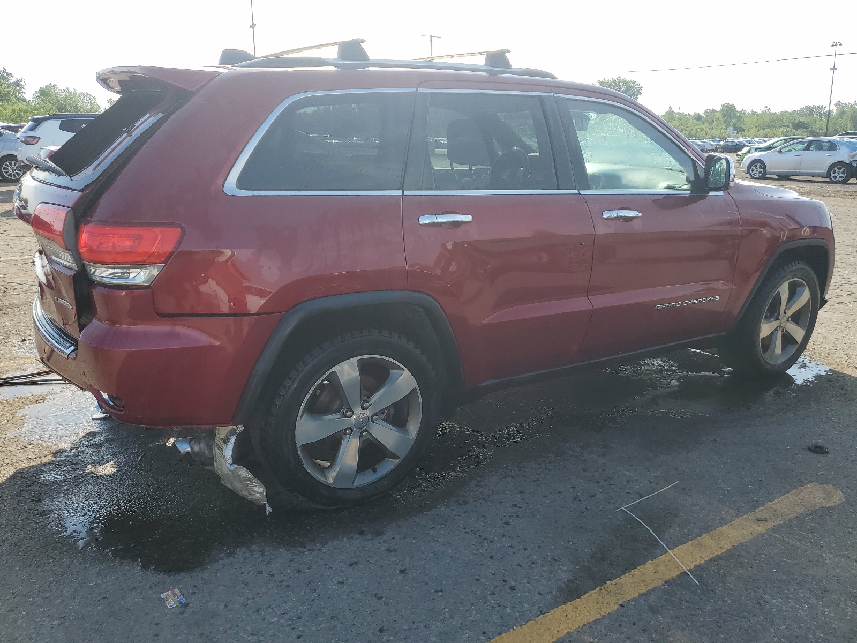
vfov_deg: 53.1
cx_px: 428
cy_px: 322
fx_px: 644
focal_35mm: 26
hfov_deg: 67.3
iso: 50
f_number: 1.5
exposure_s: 1/1667
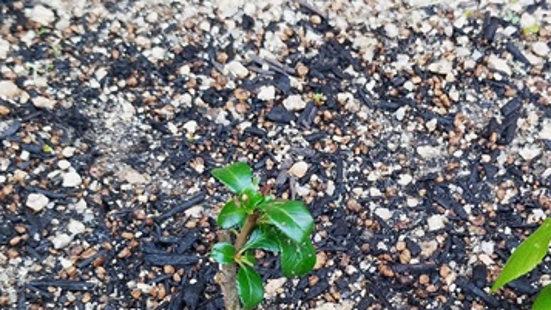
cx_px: 350
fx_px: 964
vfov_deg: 18.2
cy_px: 233
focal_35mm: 66
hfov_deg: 31.7
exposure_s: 1/122
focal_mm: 4.7
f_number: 1.79
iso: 49
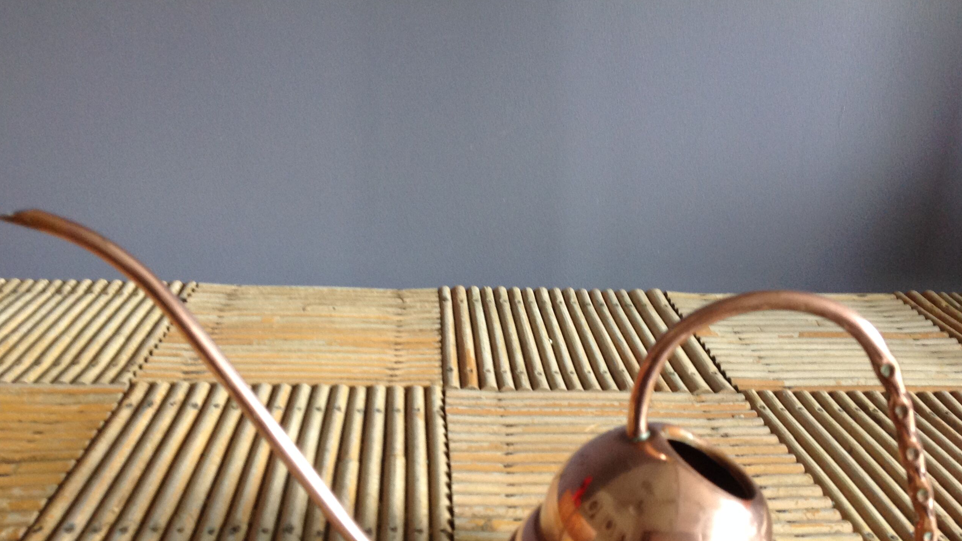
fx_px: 995
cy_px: 364
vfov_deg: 30.2
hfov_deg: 51.6
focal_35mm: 39
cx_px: 477
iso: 125
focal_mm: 4.28
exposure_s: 1/15
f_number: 2.4
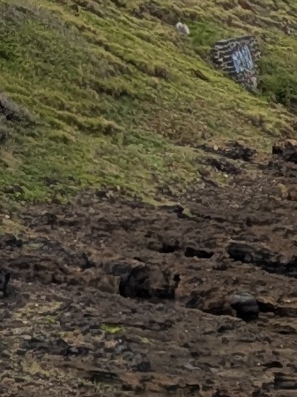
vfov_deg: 8.1
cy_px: 456
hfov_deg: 5.4
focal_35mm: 242
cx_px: 1152
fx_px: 2771
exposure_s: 1/2924
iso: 74
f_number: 1.73
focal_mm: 4.38
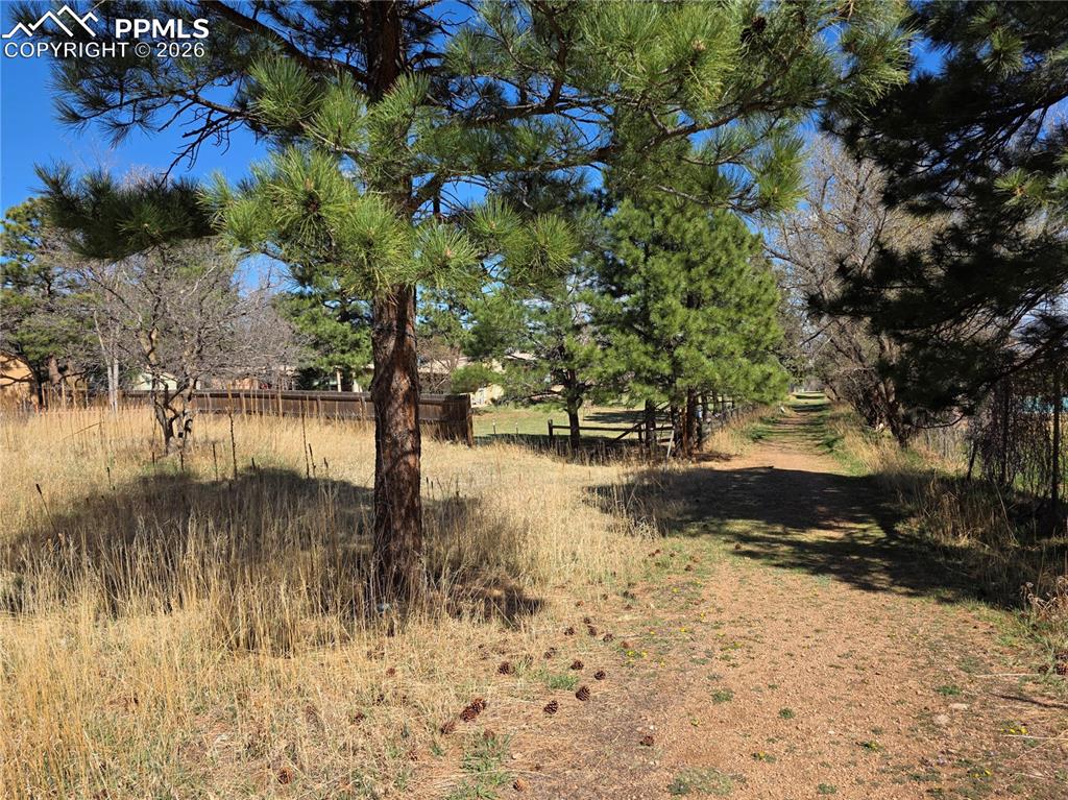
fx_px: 709
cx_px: 534
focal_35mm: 23
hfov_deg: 74.0
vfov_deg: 58.8
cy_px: 400
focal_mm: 6.3
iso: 80
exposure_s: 1/3891
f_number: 1.7
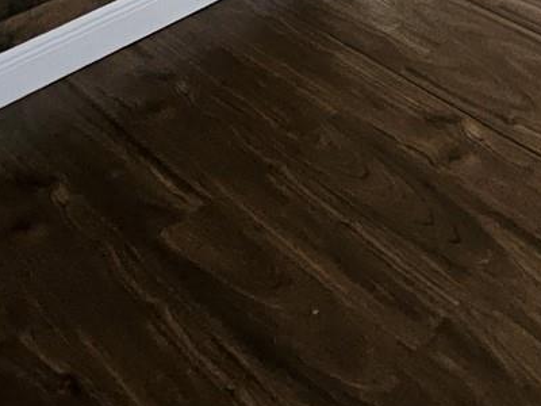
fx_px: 813
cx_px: 730
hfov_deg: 28.8
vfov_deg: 20.2
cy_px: -325
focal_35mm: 52
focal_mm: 1.7
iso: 250
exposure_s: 1/60
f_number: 2.2
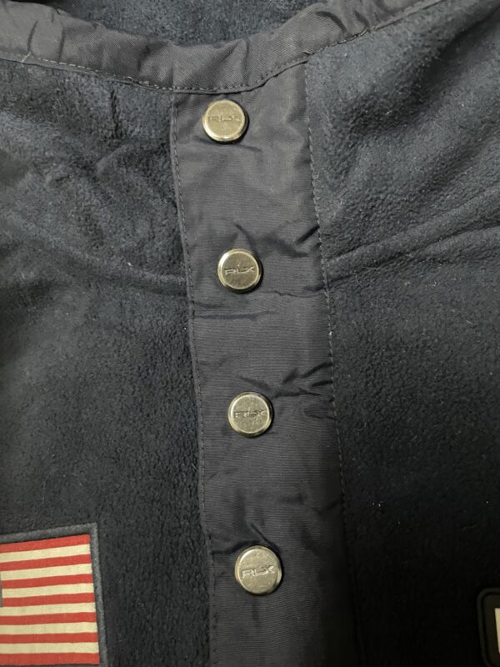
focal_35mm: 26
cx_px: 250
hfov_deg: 53.1
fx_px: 501
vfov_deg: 67.3
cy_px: 334
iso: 1000
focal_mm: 4.2
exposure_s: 1/25
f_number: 1.6
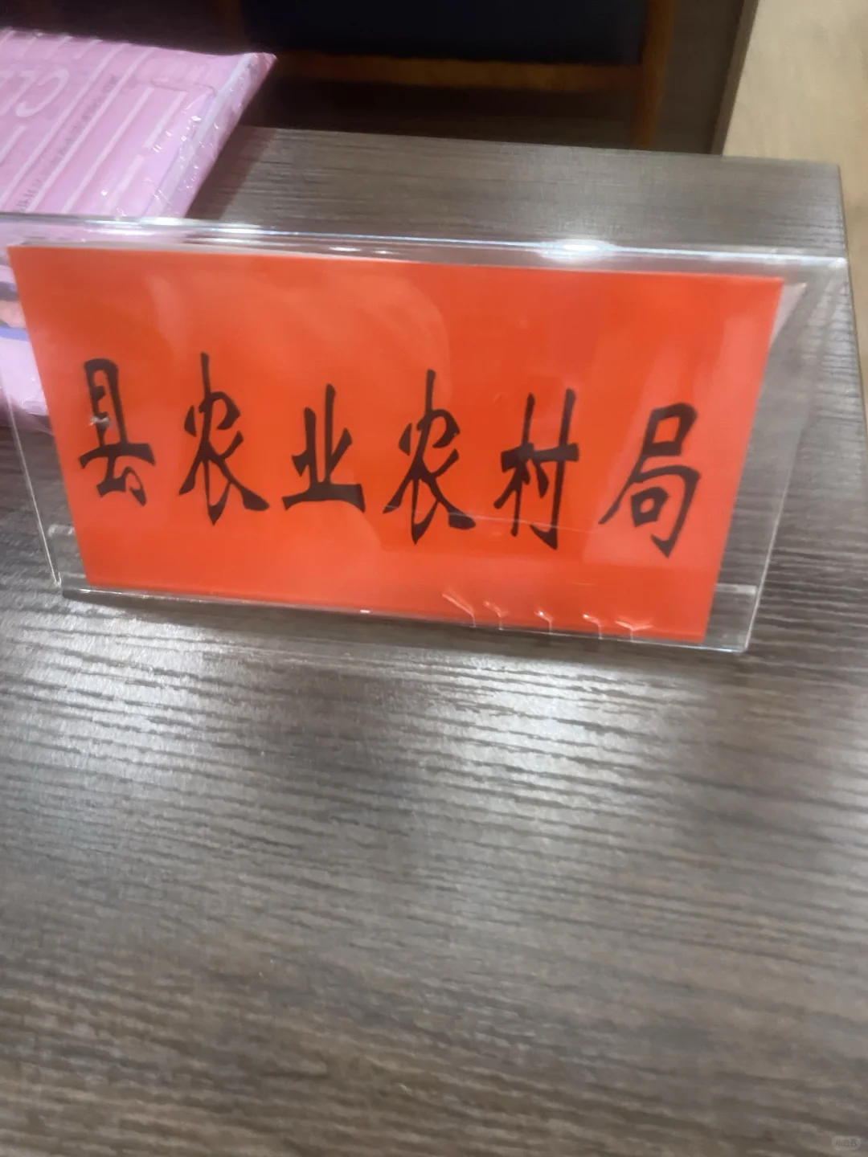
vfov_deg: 67.3
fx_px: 869
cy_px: 578
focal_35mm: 26
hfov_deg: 53.1
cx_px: 434
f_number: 1.8
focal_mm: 4.25
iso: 160
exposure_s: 1/50
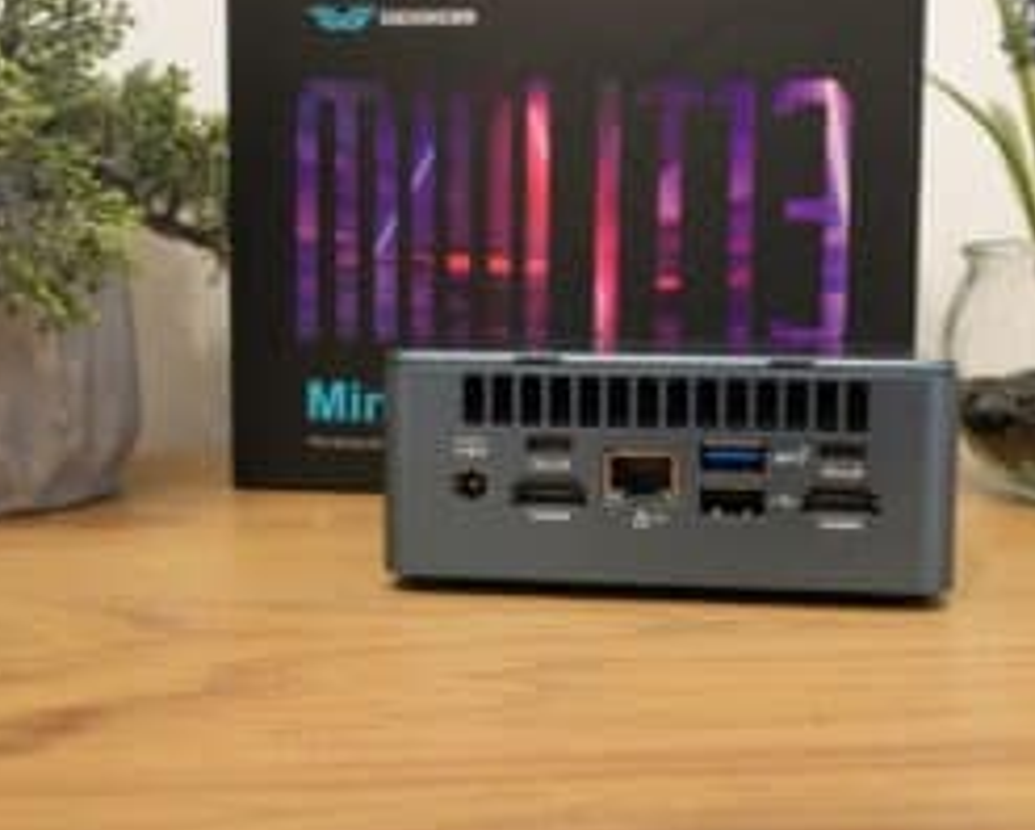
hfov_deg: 48.6
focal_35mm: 37
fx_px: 1134
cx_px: 649
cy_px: 369
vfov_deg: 40.1
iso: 6400
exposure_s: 1/25
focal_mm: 25
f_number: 9
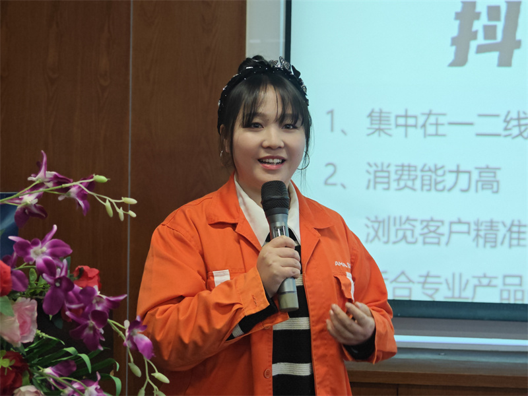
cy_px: 198
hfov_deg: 26.0
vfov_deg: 19.6
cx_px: 264
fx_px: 1144
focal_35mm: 75
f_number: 1.8
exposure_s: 1/60
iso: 1000
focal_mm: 9.87
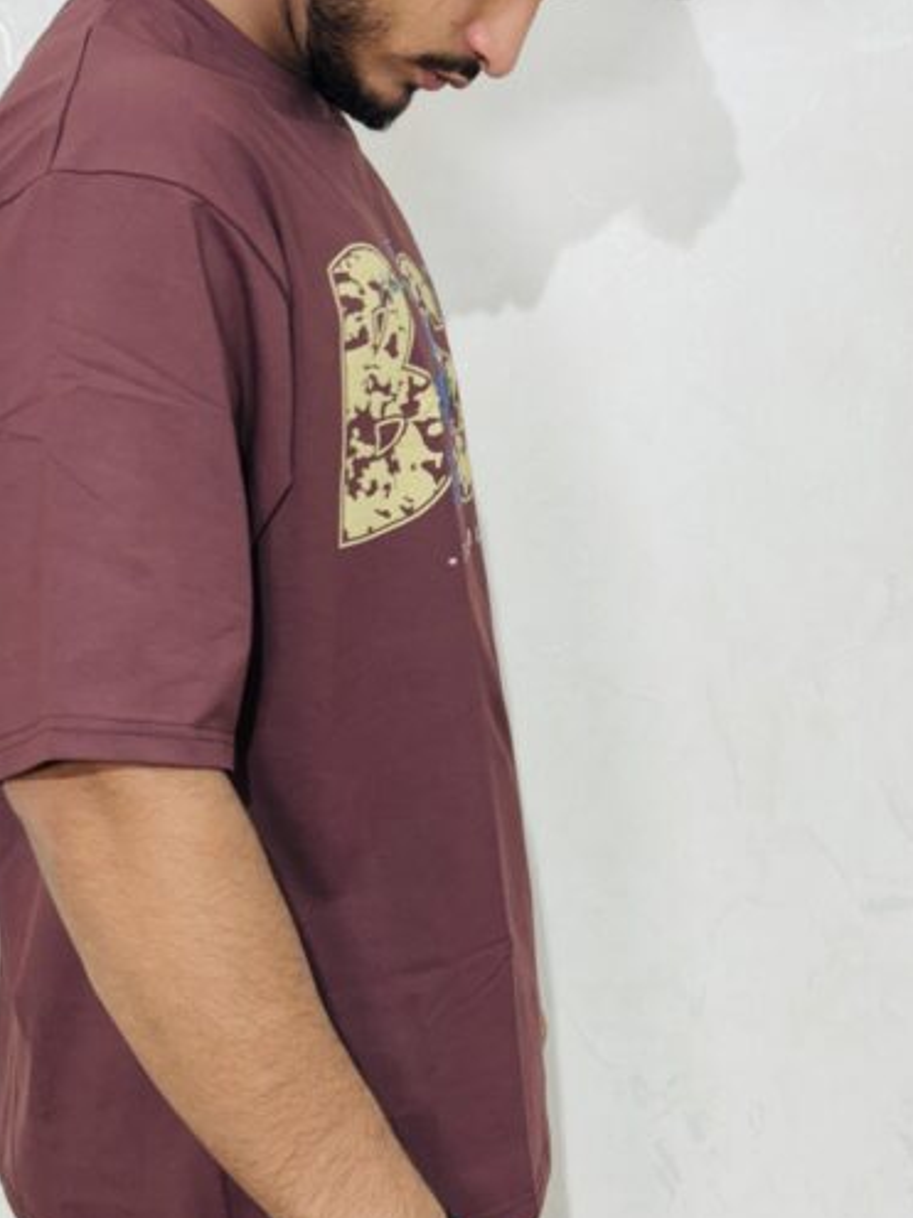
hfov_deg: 17.6
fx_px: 2955
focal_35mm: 84
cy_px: 426
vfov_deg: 23.2
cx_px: 421
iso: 25
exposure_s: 1/50
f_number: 1.6
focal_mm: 5.96
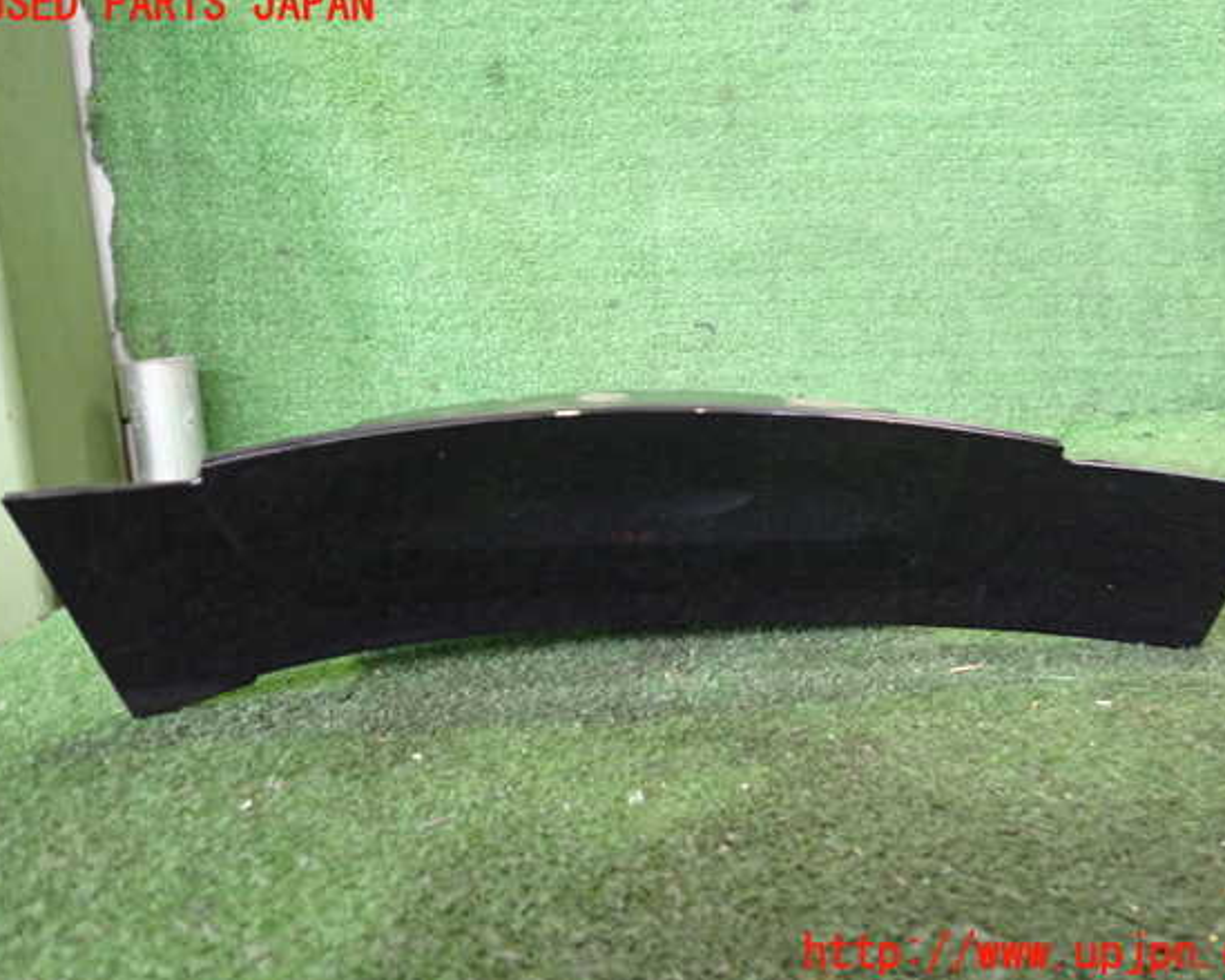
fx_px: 1160
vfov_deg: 45.8
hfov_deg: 55.7
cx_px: 638
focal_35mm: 32
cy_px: 480
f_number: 2.3
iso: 800
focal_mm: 5.4
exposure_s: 1/30
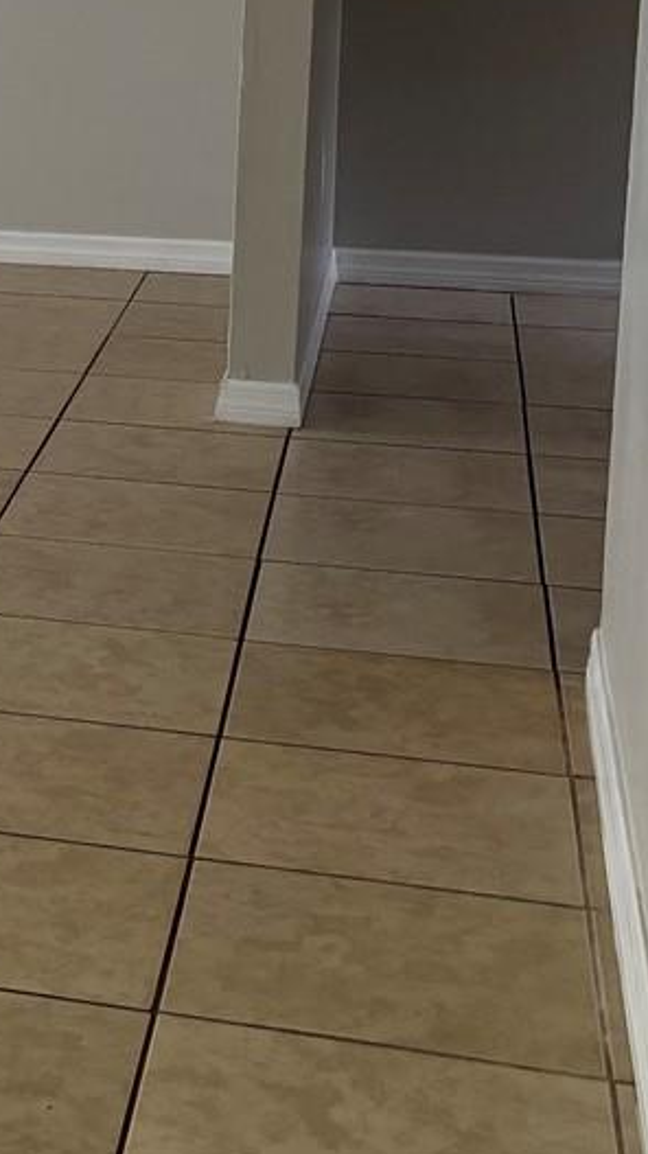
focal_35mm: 86
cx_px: -593
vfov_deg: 24.3
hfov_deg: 12.6
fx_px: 2630
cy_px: 204
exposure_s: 1/68
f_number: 1.6
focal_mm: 5.96
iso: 125
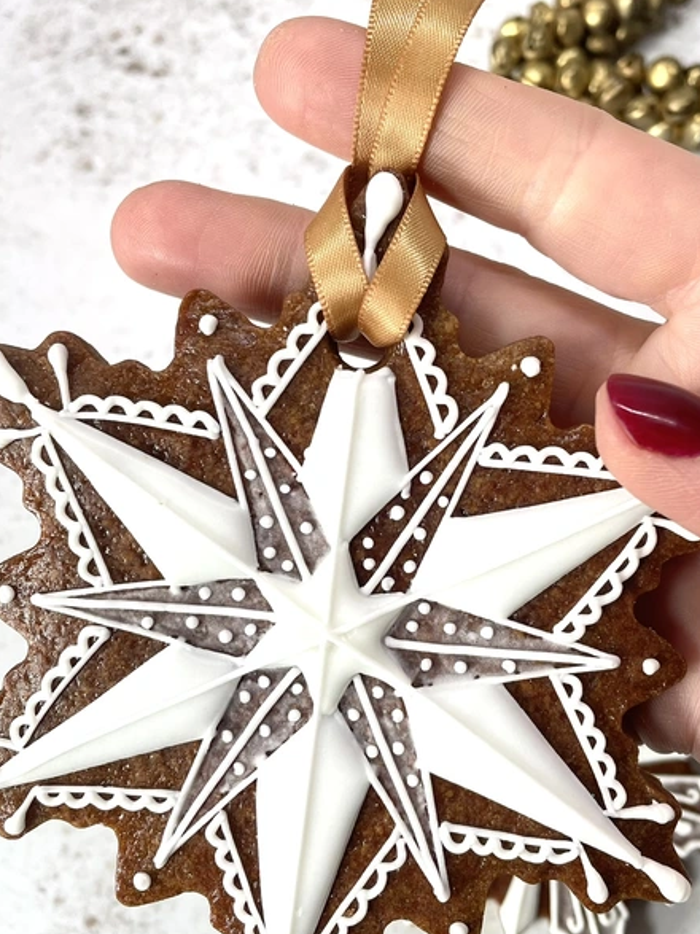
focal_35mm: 39
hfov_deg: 36.7
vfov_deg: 47.9
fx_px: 1052
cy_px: 474
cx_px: 420
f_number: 1.6
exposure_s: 1/121
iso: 50
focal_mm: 4.2
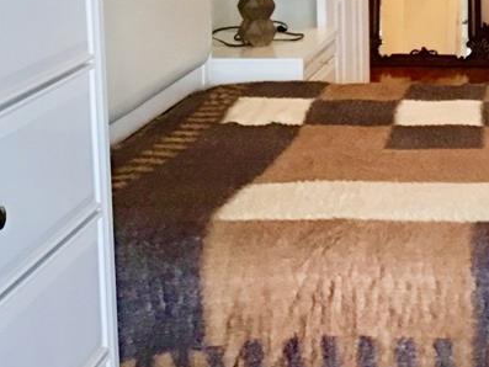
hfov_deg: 23.2
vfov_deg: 17.9
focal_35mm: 80
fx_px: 1130
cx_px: 510
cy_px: -9
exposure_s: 1/30
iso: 125
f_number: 2.4
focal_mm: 3.3
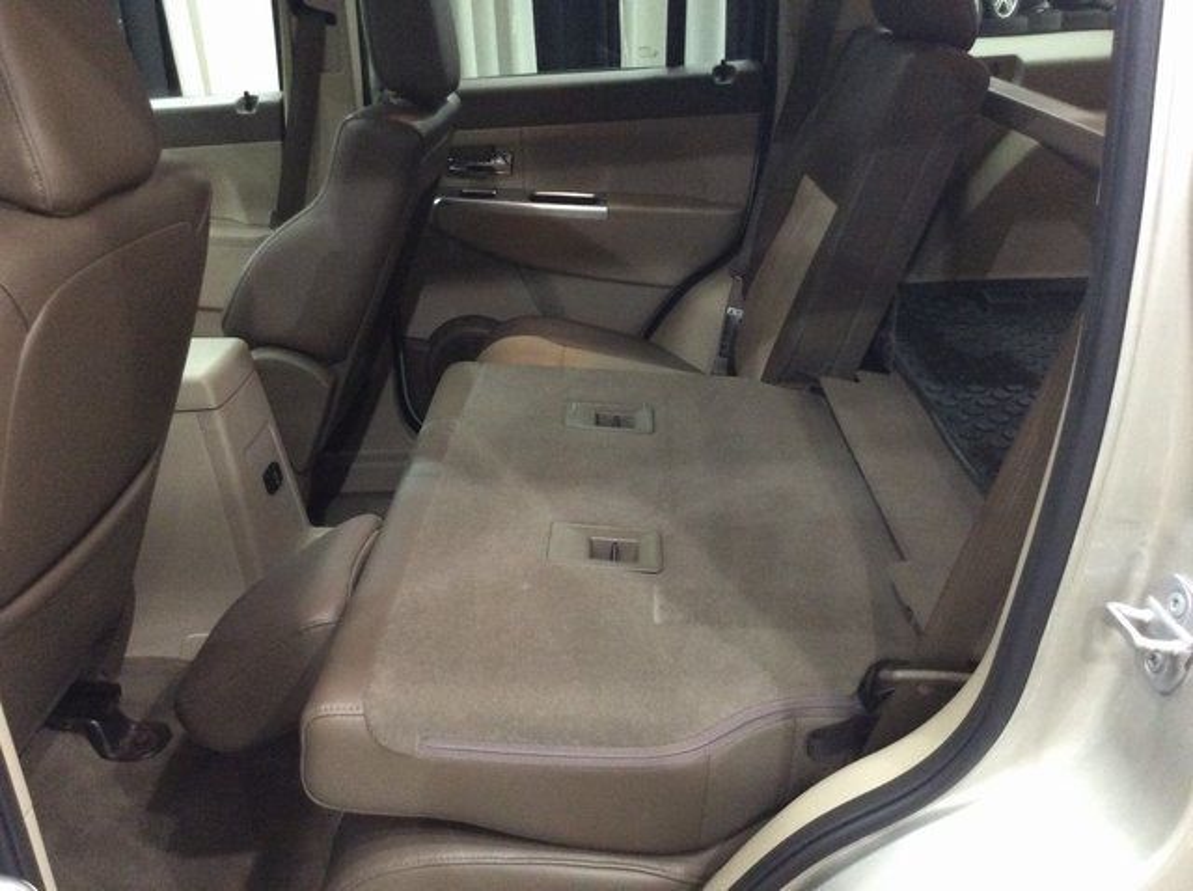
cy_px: 446
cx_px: 596
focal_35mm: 32
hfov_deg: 56.9
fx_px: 1101
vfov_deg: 44.1
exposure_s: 1/20
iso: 250
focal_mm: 3.3
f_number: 2.4
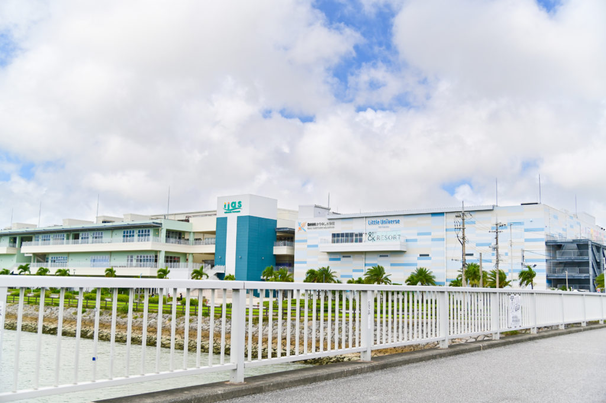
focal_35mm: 35
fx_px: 589
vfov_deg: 37.8
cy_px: 202
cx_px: 303
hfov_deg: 54.5
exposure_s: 1/1600
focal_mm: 35
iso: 100
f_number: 4
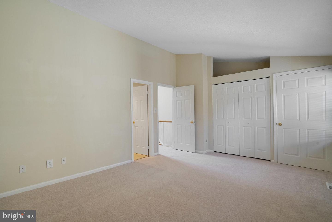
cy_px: 111
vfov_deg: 73.7
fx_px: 148
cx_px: 166
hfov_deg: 96.7
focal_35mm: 16
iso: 1250
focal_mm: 16
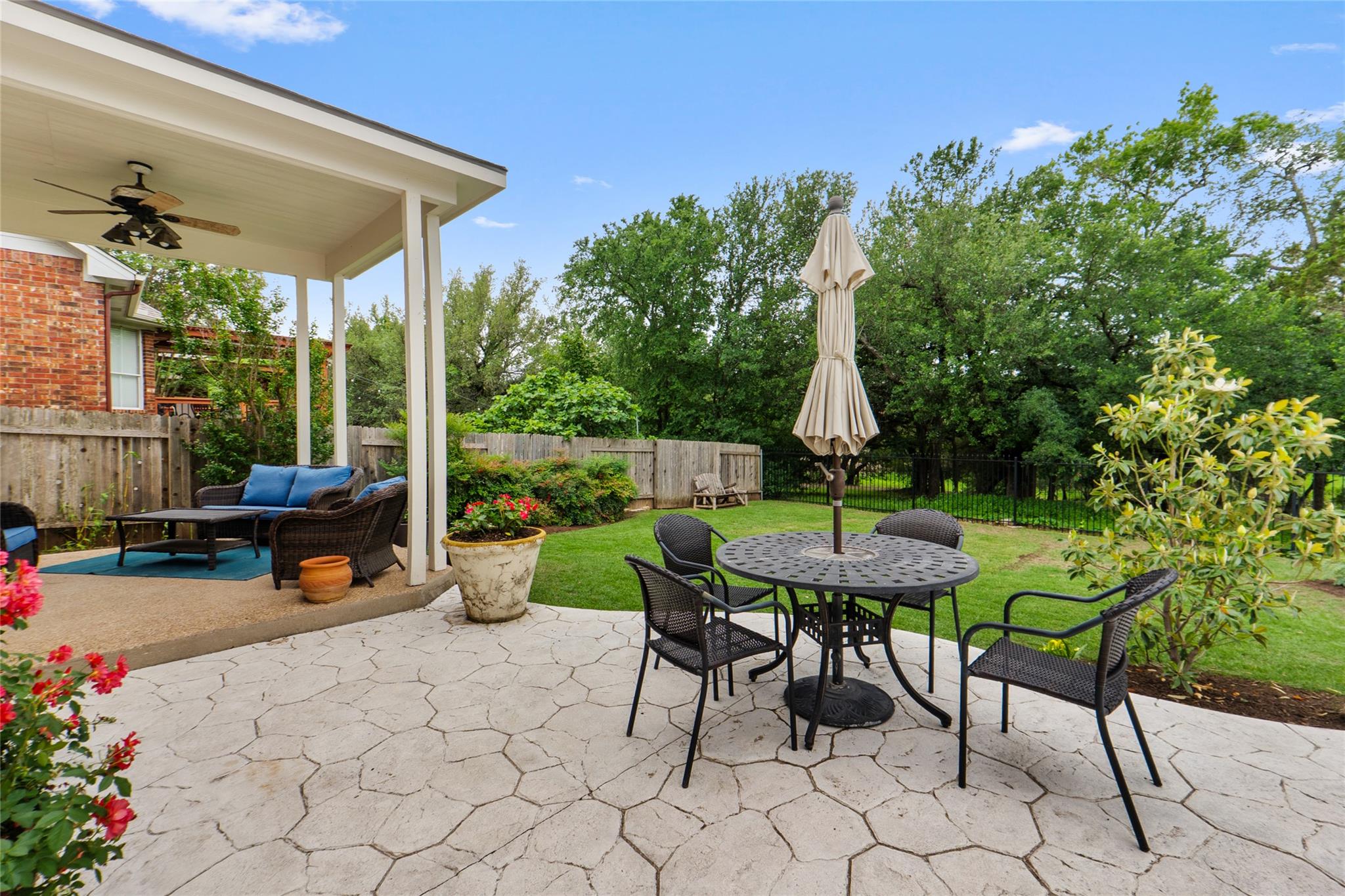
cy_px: 448
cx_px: 672
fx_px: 560
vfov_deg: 77.3
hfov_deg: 100.4
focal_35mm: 15
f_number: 9
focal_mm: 10
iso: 200
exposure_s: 1/30
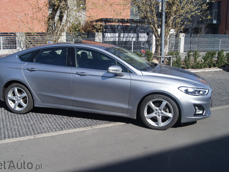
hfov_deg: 51.3
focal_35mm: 36
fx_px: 238
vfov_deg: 39.7
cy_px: 86
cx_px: 106
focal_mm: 22
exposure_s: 1/250
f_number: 8
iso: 100
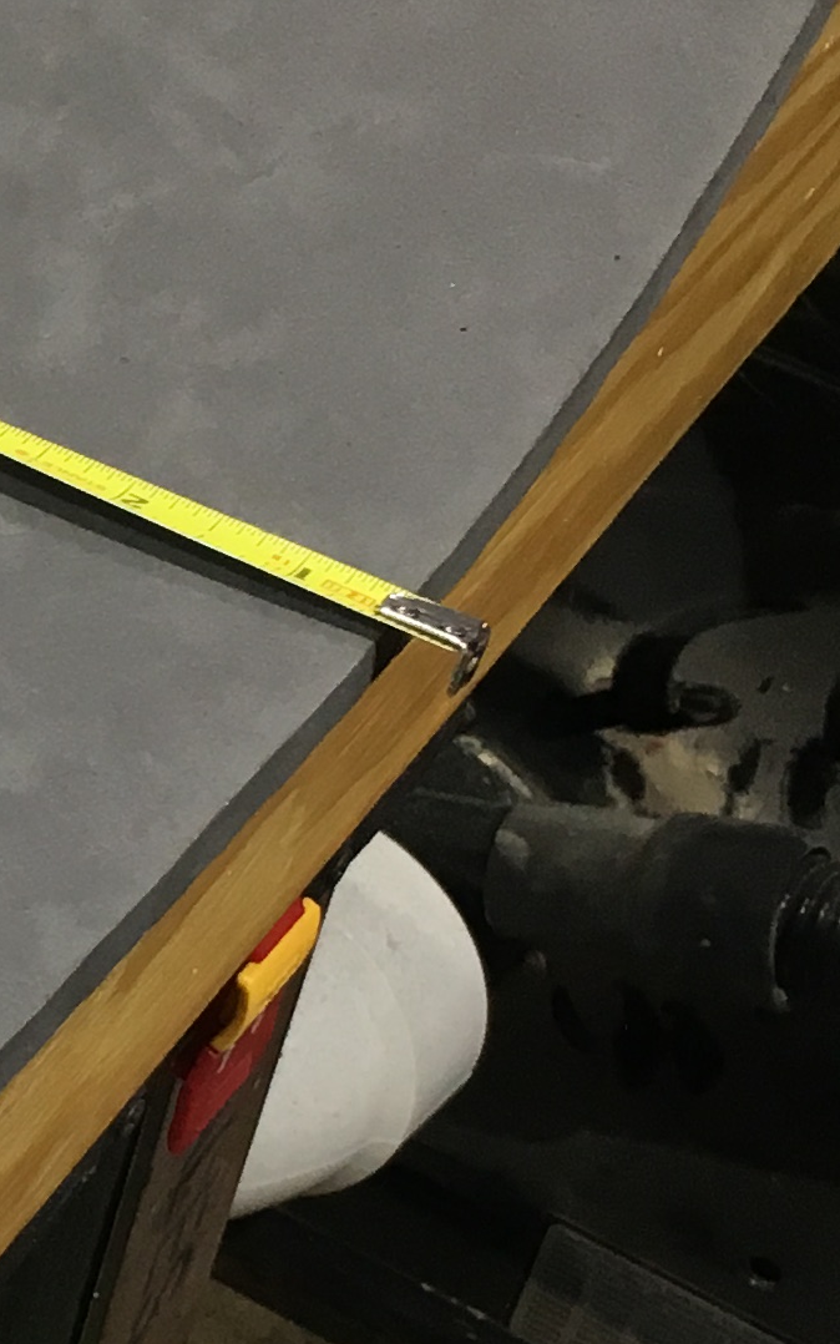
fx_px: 4211
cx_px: -865
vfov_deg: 18.1
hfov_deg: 10.4
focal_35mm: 115
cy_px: 840
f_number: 2.2
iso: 50
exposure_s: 1/30
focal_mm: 4.15
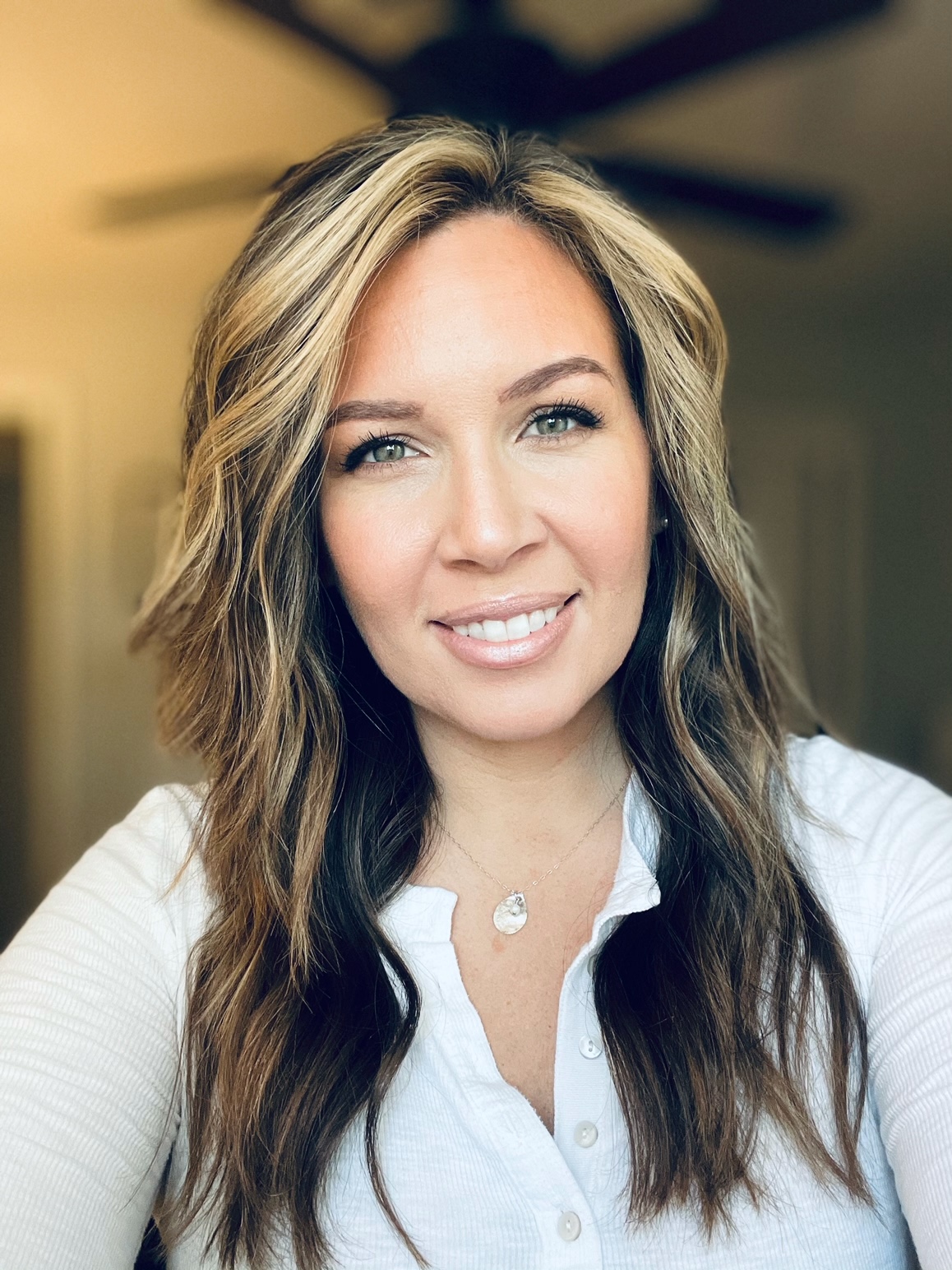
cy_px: 635
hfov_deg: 46.8
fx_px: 1100
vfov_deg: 60.0
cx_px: 476
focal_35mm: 30
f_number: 2.2
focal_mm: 2.71
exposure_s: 1/51
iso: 400
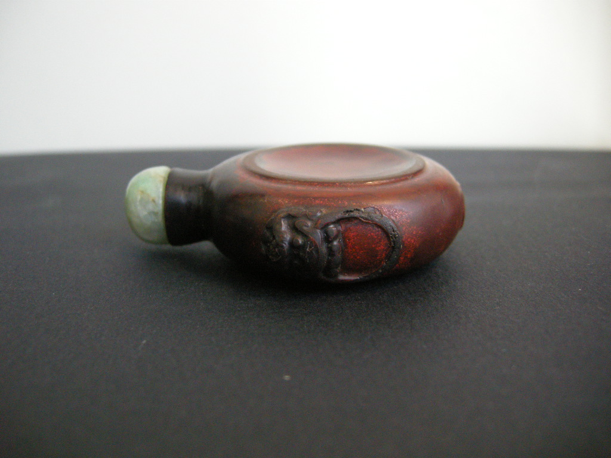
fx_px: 618
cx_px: 306
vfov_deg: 40.7
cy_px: 229
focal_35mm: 35
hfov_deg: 52.6
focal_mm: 7.5
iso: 346
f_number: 2.7
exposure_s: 1/60
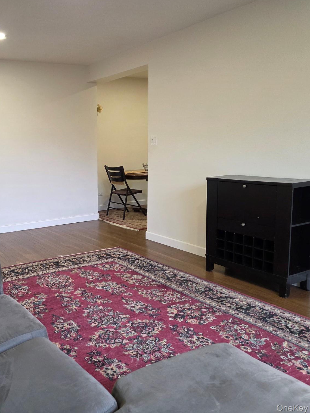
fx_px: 370
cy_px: 206
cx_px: 53
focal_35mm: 31
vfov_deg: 58.3
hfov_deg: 42.9
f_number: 1.7
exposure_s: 1/120
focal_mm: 6.3
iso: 320
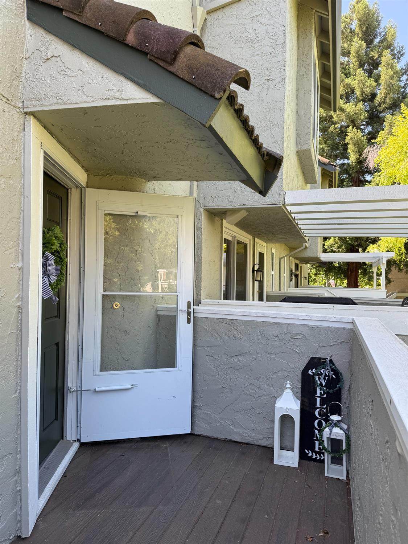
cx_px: 204
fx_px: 377
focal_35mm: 24
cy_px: 272
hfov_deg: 56.8
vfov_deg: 71.6
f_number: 1.78
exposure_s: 1/419
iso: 80
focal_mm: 6.76
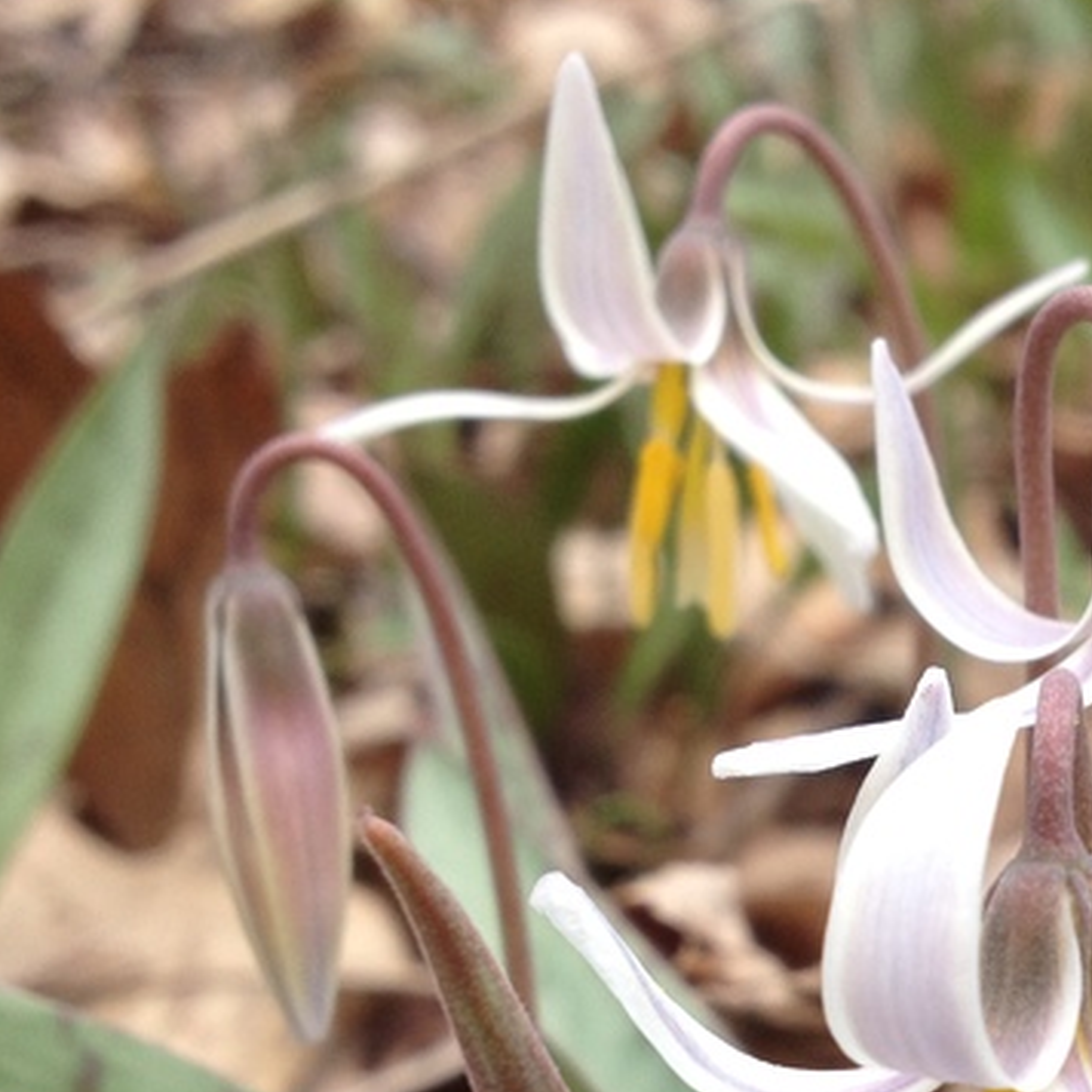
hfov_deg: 19.6
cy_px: 908
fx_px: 3105
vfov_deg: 19.7
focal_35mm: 87
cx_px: 966
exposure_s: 1/525
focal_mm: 4.28
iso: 50
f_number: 2.4
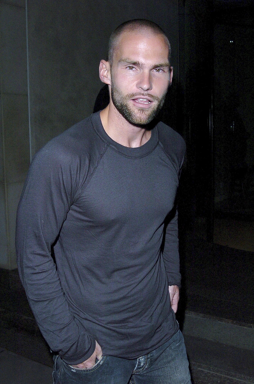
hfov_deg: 36.7
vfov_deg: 53.2
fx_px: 383
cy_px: 192
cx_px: 127
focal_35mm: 36
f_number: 6.3
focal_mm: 24
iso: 400
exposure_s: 1/125
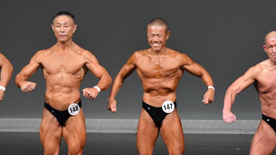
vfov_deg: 2.5
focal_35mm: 489
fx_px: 3578
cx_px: 173
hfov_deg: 4.4
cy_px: 122
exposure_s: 1/400
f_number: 5.6
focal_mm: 230
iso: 4000
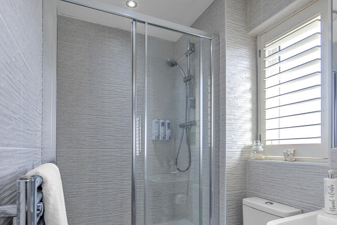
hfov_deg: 65.5
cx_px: 171
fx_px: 262
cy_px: 158
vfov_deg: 45.4
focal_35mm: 28
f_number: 5.6
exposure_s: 1/15
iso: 100
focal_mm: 18
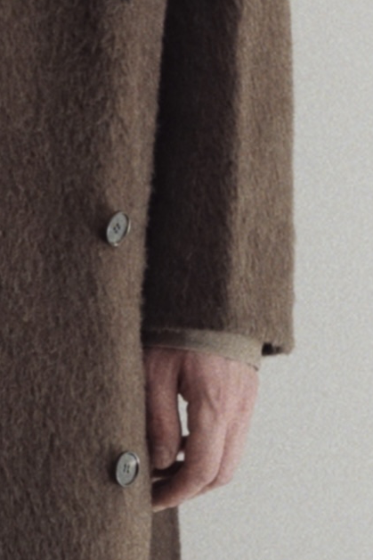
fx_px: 4364
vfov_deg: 7.3
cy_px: 299
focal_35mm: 281
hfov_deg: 4.9
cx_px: -139
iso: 320
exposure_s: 1/170
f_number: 3.2
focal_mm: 35
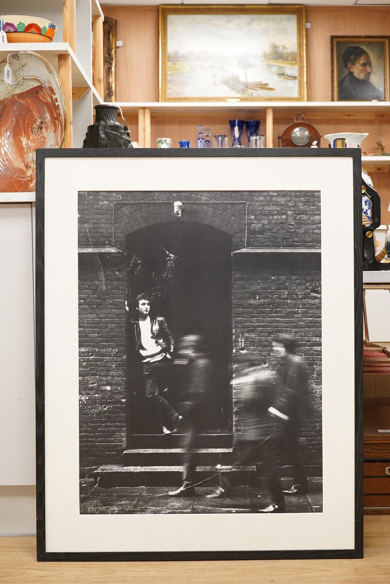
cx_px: 202
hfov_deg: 28.6
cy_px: 286
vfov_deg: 41.9
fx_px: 764
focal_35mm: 47
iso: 2500
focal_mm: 30
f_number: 8
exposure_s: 1/125
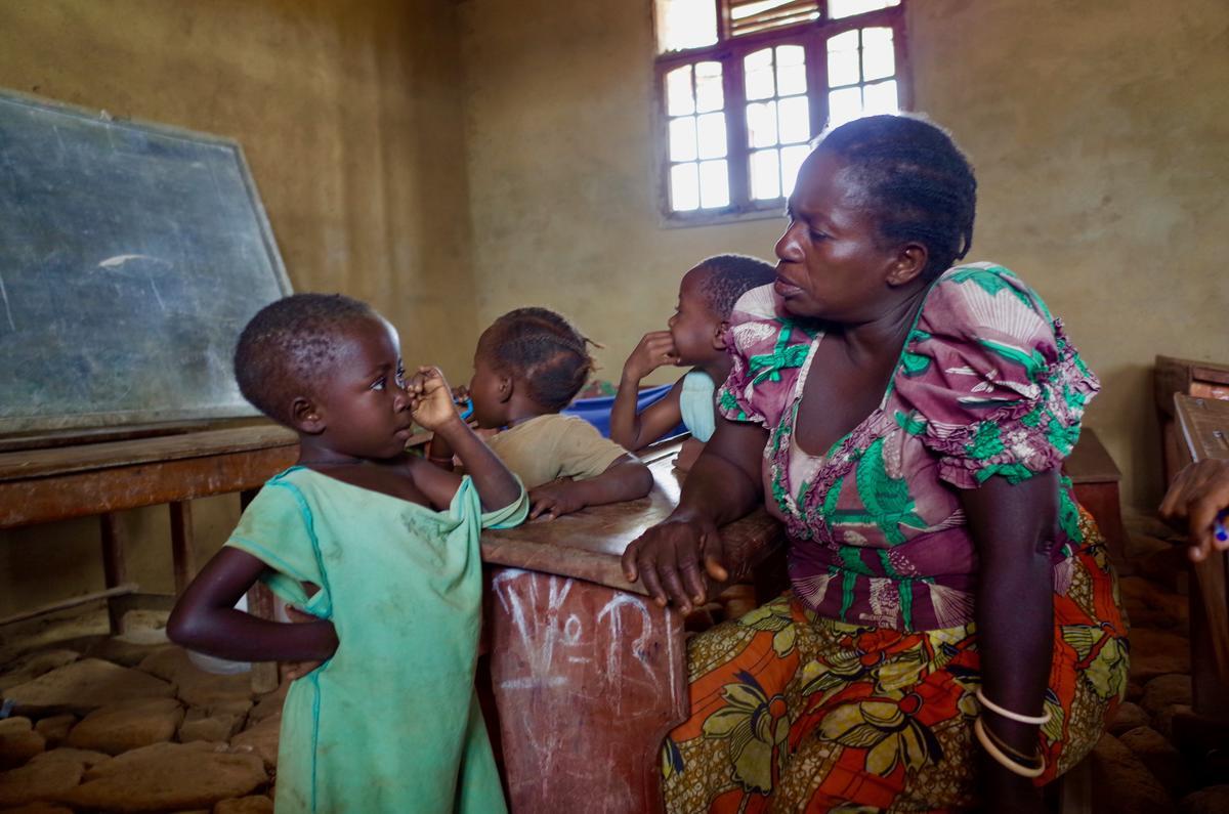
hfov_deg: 65.6
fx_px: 954
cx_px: 614
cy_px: 407
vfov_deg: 46.2
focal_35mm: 28
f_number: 2.8
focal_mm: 18.3
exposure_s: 1/40
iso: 400
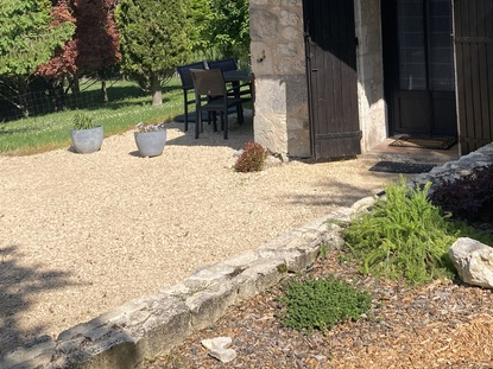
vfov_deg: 25.9
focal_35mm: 54
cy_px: 14
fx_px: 769
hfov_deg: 35.4
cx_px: 295
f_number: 1.8
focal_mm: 3.99
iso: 20
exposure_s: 1/1715
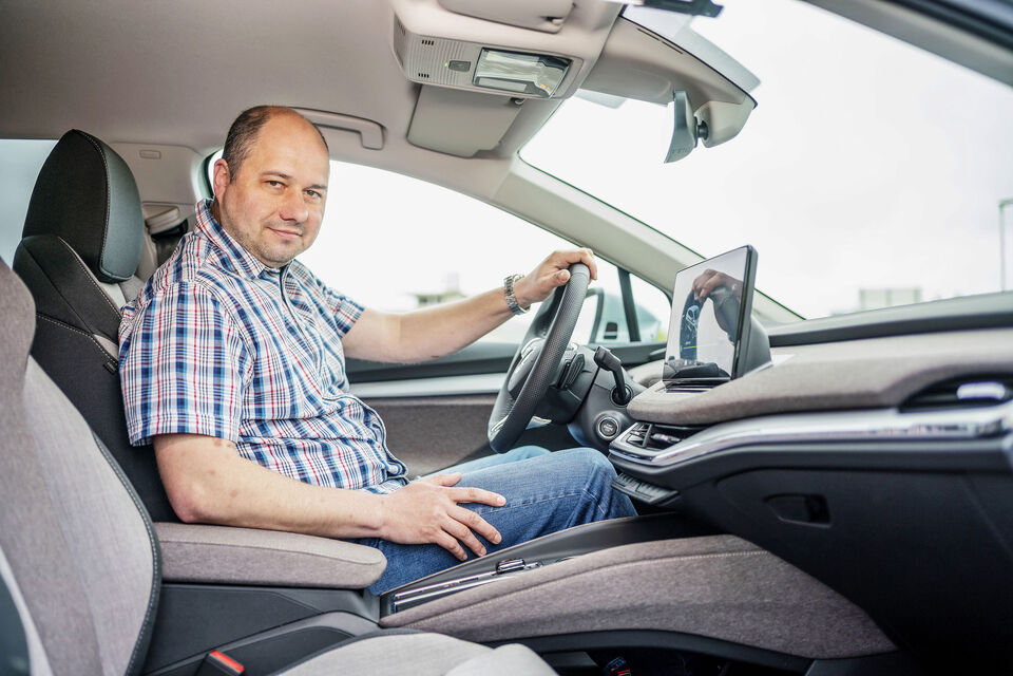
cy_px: 338
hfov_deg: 54.4
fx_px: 985
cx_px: 506
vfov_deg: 37.9
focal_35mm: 35
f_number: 2
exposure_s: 1/125
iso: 200
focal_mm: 35
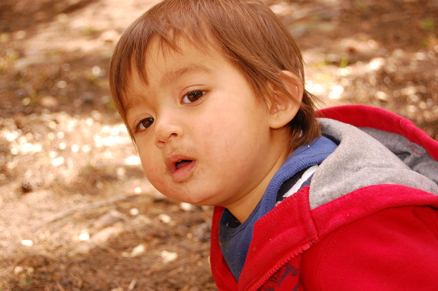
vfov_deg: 16.5
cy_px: 146
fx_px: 1003
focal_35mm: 82
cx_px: 219
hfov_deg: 24.6
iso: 400
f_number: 5.6
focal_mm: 55
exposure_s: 1/250
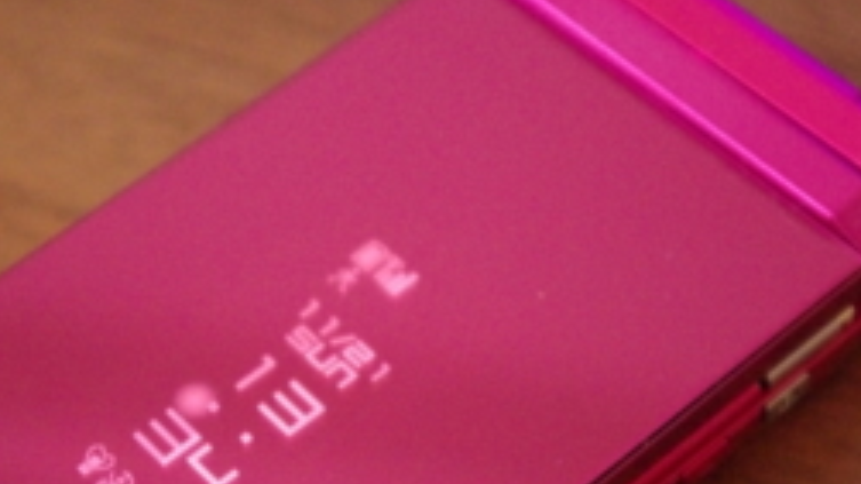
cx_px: 360
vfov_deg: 10.1
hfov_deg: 17.9
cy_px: 386
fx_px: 2739
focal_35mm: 120
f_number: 5.6
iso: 6400
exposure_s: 1/50
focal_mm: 47.5
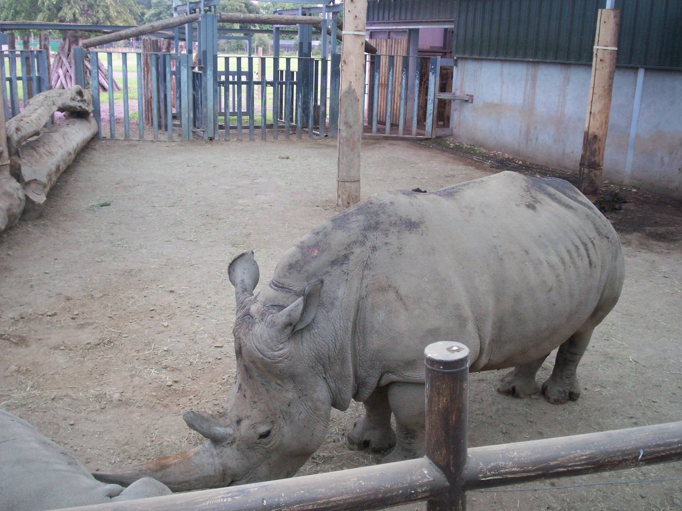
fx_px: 709
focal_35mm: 36
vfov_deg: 39.7
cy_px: 256
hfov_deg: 51.4
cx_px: 341
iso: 140
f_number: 4.5
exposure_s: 1/65.6
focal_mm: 5.9
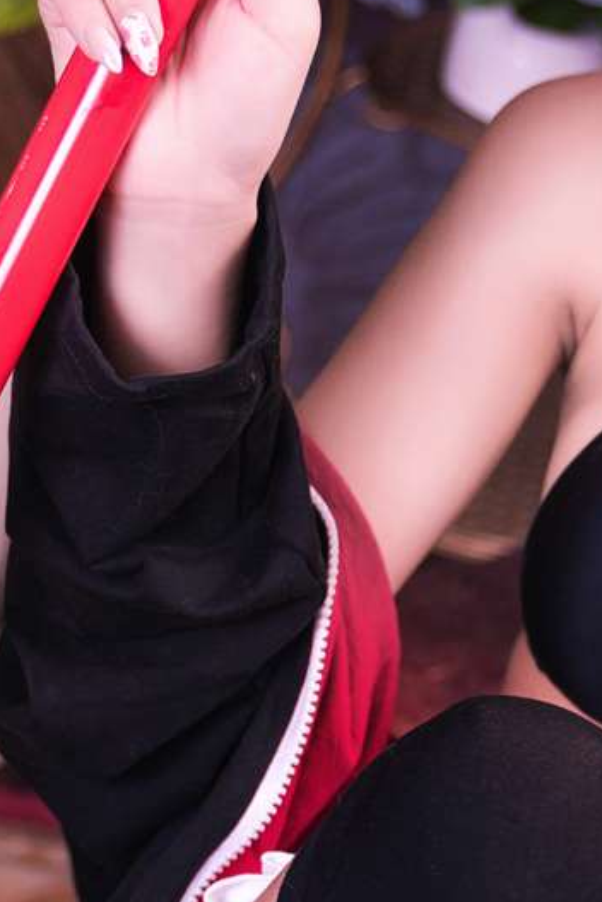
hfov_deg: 9.2
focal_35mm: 149
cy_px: 992
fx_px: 3737
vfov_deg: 13.5
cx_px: 537
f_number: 2.8
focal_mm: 35
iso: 400
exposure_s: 1/160
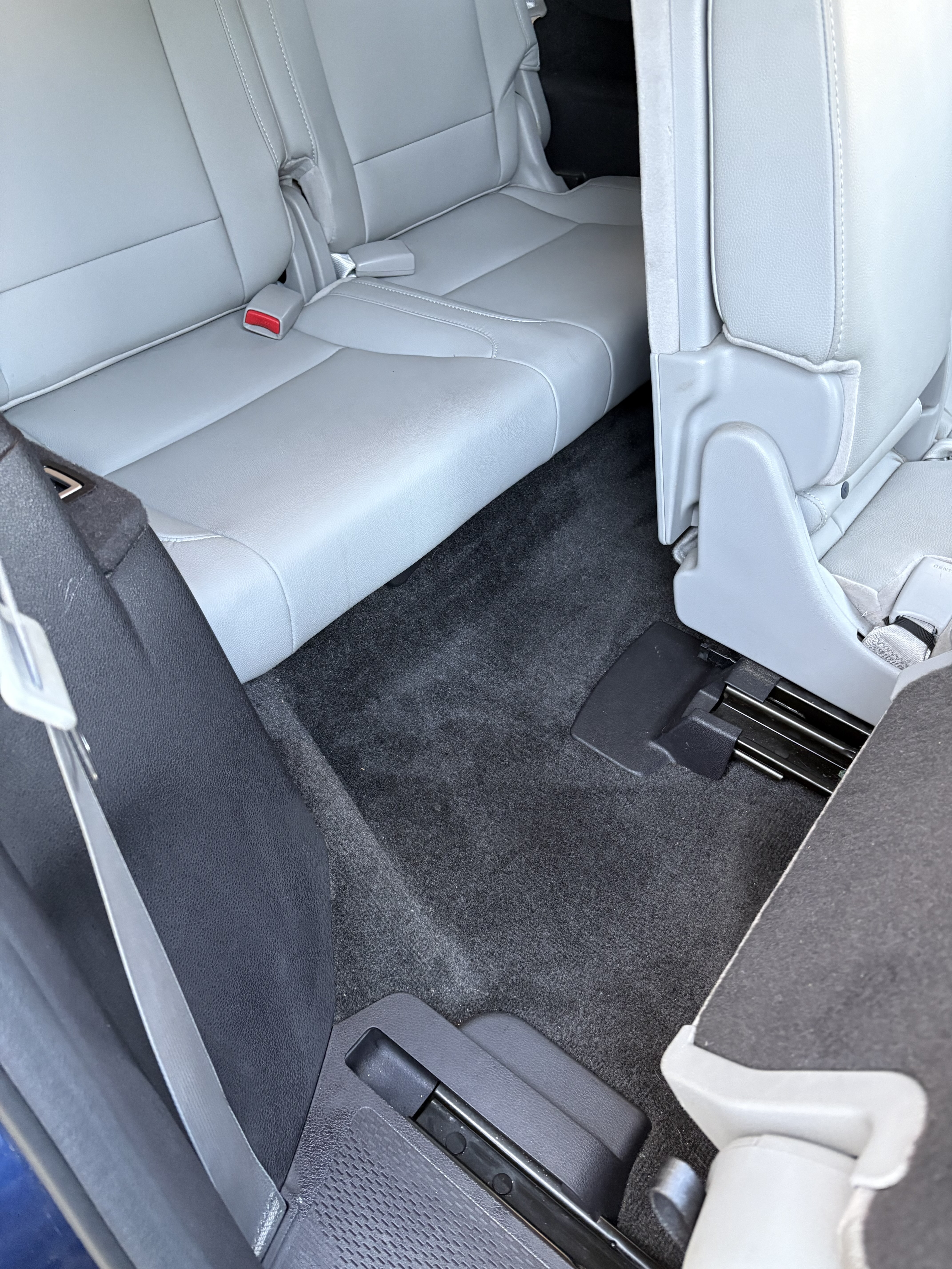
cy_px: 634
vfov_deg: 67.3
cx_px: 476
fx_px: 953
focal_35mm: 26
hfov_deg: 53.1
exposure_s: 1/60
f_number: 1.6
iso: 320
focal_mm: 5.96
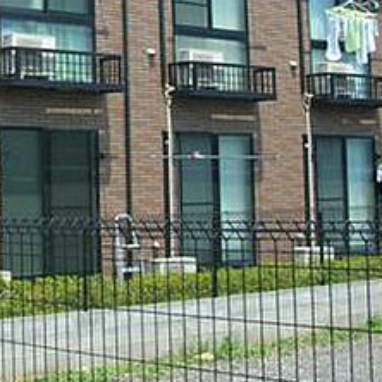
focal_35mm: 89
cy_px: 38
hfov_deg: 18.6
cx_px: -59
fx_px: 1111
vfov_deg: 19.2
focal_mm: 5.8
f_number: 8.5
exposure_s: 1/82.8
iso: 71
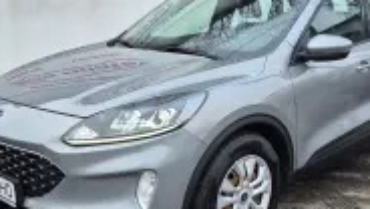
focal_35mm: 49
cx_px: 223
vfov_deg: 24.5
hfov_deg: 41.8
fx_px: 481
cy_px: 117
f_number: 1.8
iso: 32
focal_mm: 5.4
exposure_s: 1/50
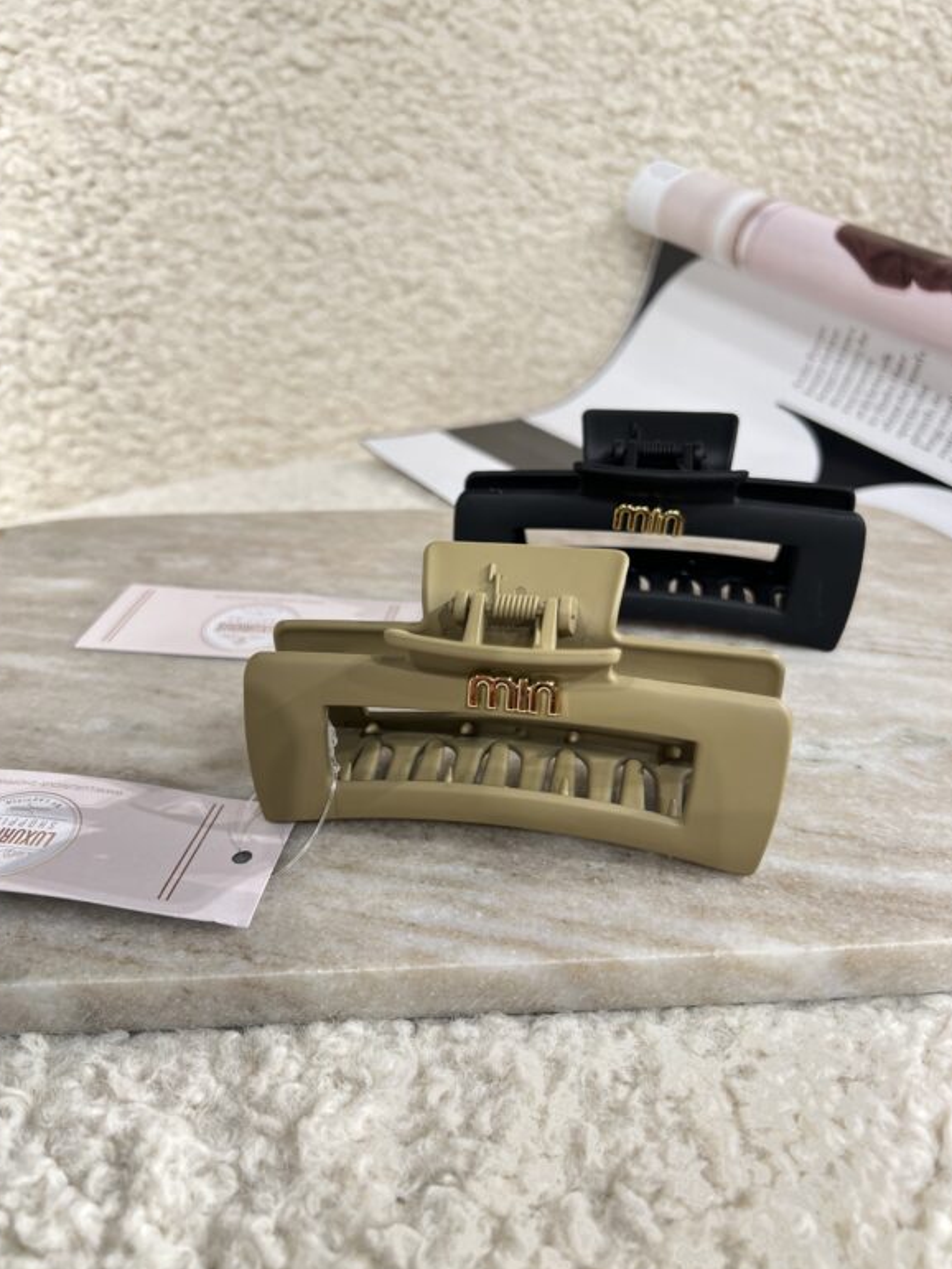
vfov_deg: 65.3
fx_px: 990
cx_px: 469
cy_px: 654
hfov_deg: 51.4
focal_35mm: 27
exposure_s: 1/100
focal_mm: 5.7
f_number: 1.5
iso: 64
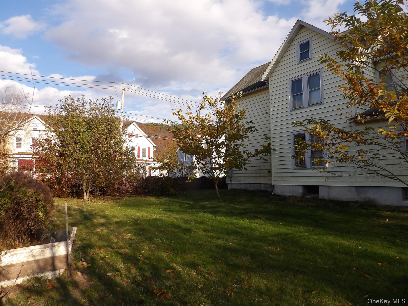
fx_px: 283
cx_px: 204
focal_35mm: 24
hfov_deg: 71.6
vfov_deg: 56.8
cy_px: 153
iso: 100
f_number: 3.2
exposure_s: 1/686
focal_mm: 4.3
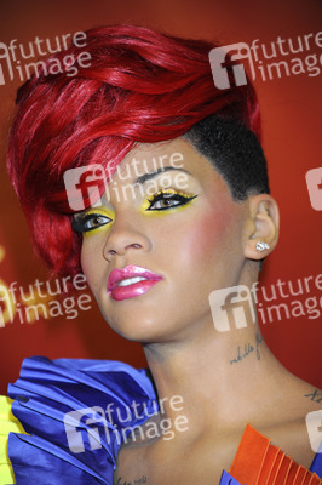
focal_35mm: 230
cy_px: 242
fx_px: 3091
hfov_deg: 6.0
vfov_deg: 9.0
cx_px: 161
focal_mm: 230
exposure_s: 1/125
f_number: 5.6
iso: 1000
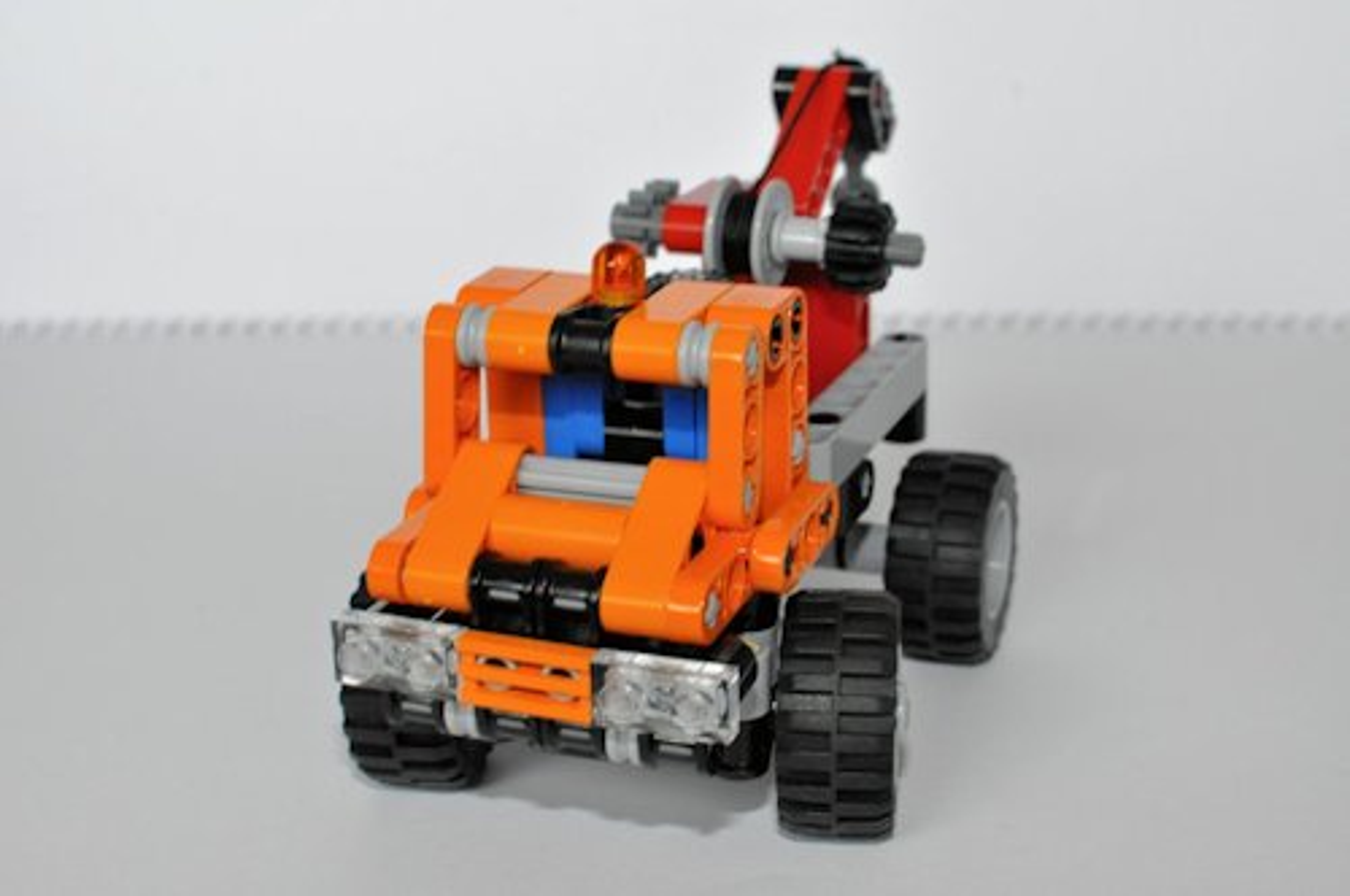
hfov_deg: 37.9
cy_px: 448
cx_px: 675
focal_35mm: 52
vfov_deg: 25.7
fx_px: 1966
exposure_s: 1/20
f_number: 9.5
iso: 1600
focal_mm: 35
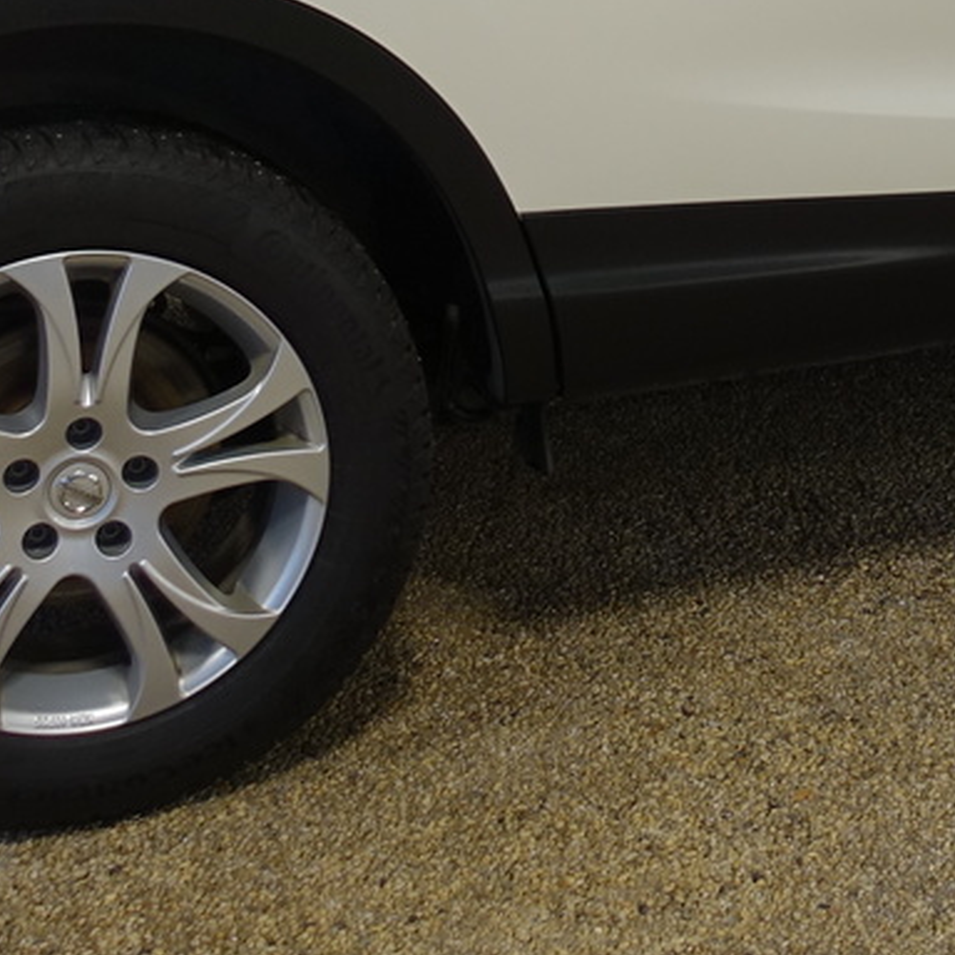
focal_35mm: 86
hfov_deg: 19.8
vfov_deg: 19.2
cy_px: -144
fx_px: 2684
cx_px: 833
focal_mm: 8.8
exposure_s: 1/30
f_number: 2
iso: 125
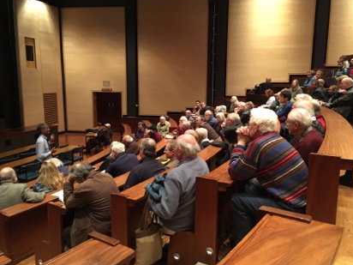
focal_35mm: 31
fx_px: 316
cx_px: 175
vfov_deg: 45.4
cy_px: 133
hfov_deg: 58.4
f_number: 2.2
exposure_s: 1/17
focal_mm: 4.15
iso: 320
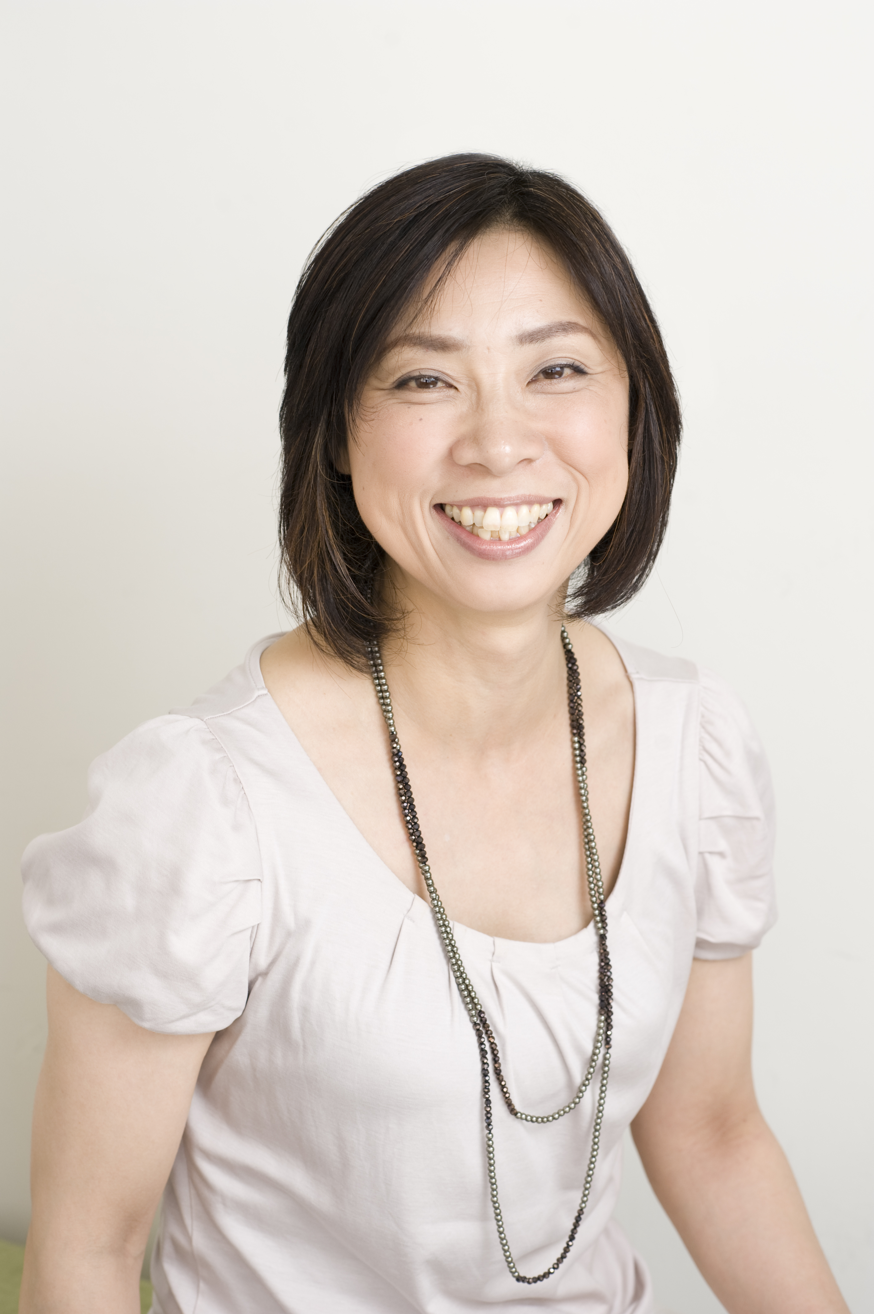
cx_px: 437
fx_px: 3099
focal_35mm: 85
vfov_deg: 23.9
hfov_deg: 16.1
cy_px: 657
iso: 250
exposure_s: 1/125
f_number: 5.6
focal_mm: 85
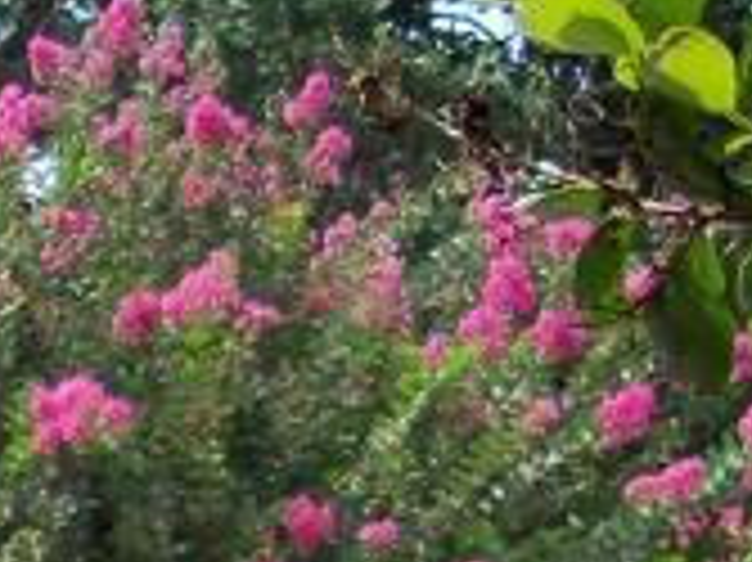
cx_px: -896
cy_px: 940
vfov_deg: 7.2
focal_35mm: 201
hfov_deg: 9.1
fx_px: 4363
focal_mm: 7.5
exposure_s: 1/320
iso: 80
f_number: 3.7
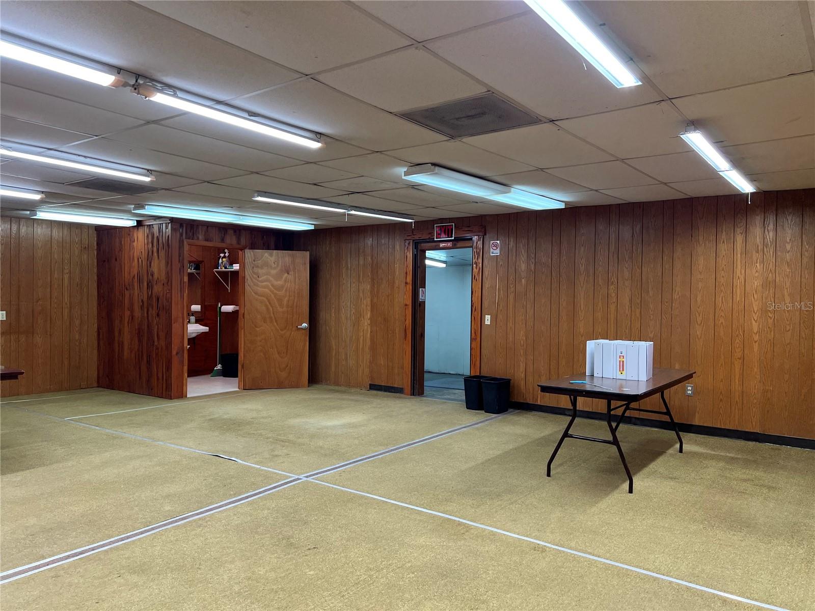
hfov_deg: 67.3
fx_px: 612
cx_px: 408
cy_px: 306
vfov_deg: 53.1
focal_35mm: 26
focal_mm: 5.7
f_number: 1.5
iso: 100
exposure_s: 1/120
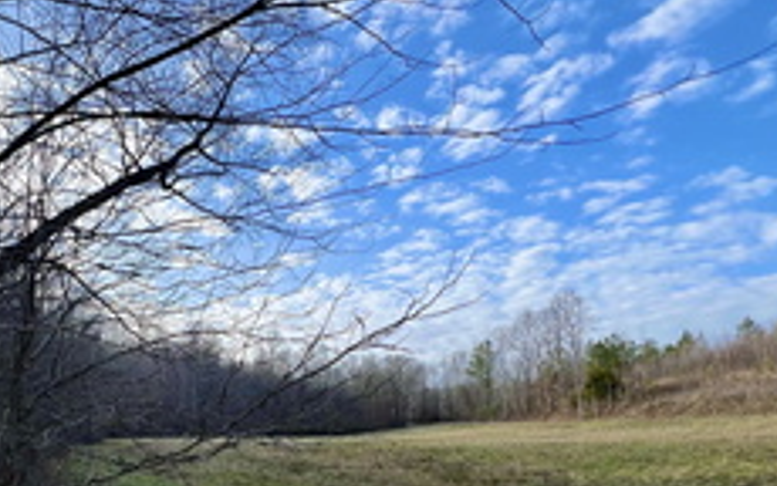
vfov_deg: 48.3
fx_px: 508
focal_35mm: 24
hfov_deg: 70.1
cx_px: 199
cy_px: 388
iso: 32
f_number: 1.8
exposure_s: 1/737
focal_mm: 1.57
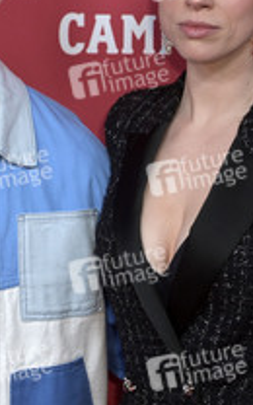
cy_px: 125
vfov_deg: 9.3
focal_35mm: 225
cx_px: -50
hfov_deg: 5.8
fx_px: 2482
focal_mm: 102
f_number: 5
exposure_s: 1/400
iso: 1600
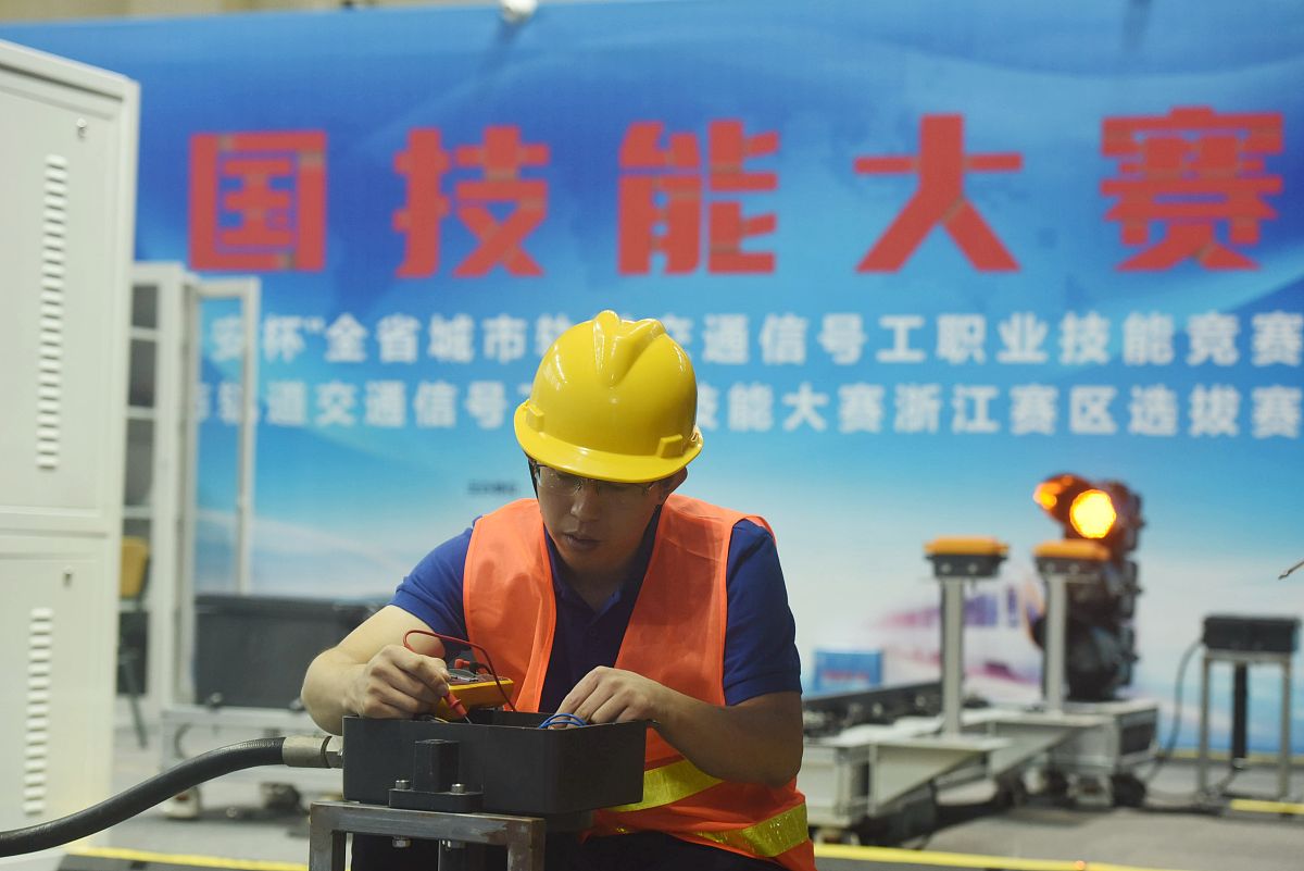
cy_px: 436
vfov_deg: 15.2
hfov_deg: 22.6
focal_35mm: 90
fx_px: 3261
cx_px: 652
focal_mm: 90
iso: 1600
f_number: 5
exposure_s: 1/125
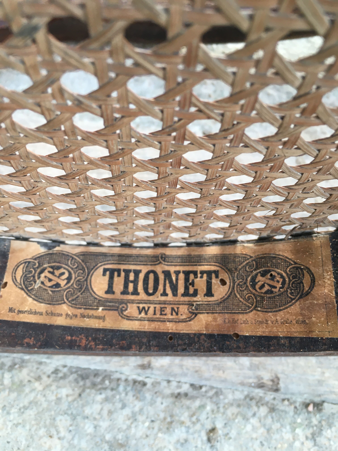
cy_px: 226
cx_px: 169
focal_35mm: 29
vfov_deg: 61.7
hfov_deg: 48.2
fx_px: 378
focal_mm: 4.15
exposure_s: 1/33
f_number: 2.2
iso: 32
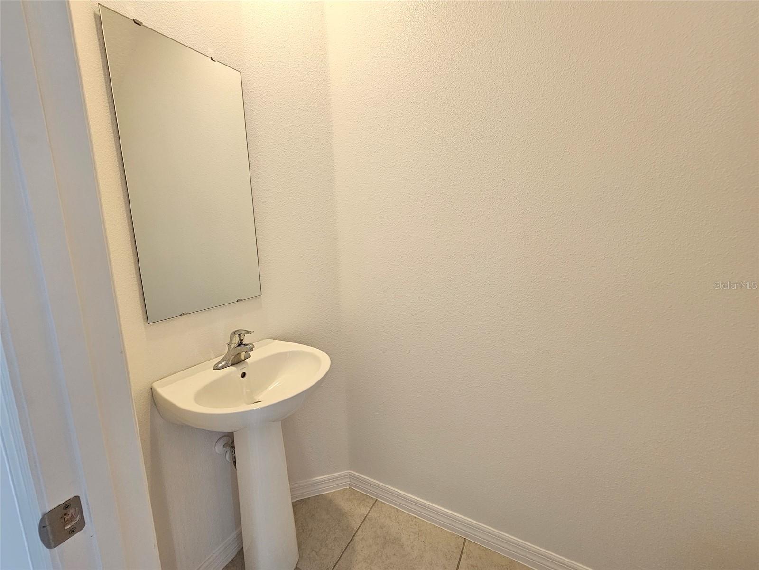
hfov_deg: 106.2
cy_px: 285
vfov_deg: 89.9
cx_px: 380
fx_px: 285
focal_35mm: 13
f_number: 2.2
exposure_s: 1/60
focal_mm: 2.2
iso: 125
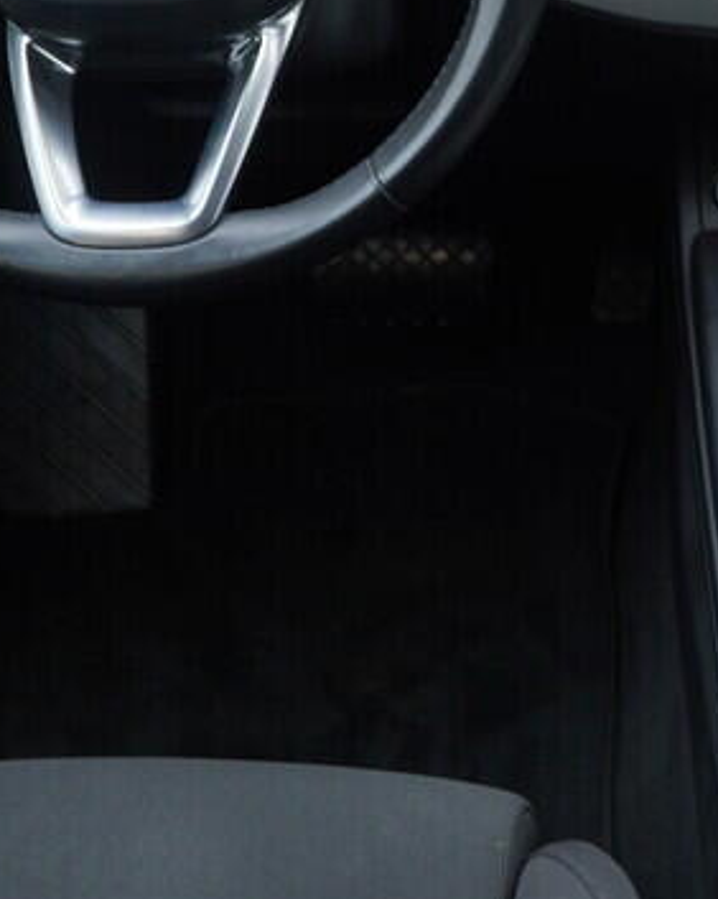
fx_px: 2605
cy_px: 136
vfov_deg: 19.3
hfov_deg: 15.2
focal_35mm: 98
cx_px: 855
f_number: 2.8
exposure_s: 1/40
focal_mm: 24
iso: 125
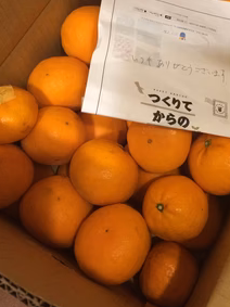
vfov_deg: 45.4
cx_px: 136
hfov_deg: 35.0
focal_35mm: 41
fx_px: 363
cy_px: 113
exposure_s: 1/30
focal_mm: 4.15
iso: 250
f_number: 2.2
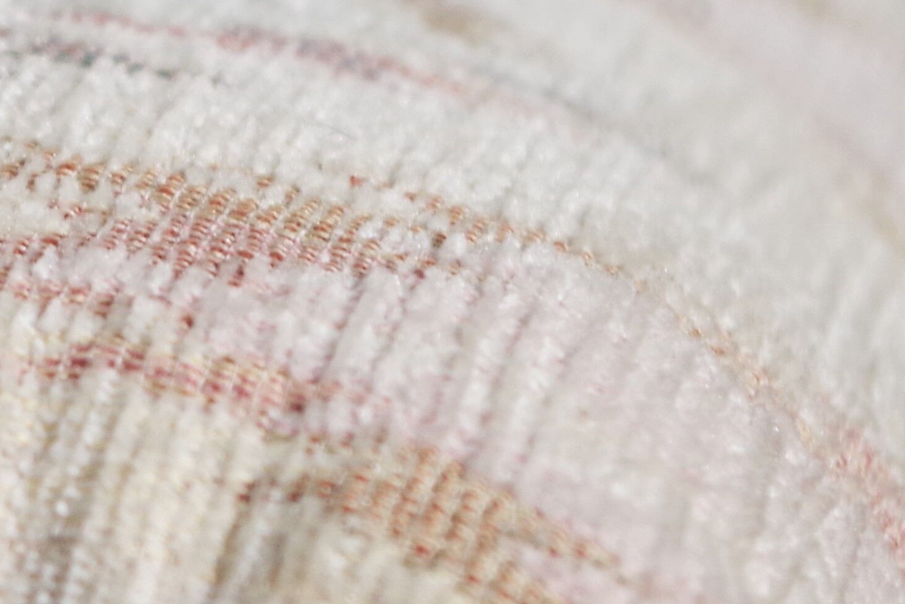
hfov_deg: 10.6
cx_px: -358
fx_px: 4752
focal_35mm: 189
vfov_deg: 7.3
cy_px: 242
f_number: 4
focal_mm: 30.63
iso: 200
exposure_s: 1/60
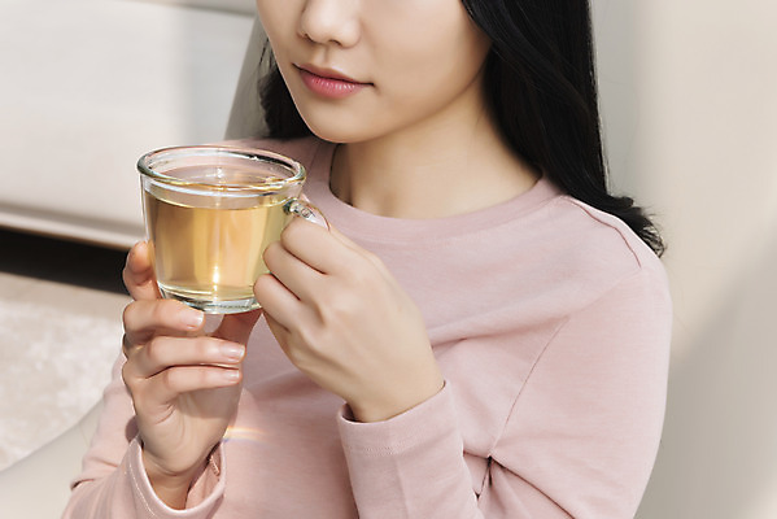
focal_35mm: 70
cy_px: 260
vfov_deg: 19.5
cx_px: 388
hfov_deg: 28.8
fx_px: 1511
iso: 400
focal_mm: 70
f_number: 11
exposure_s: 1/125
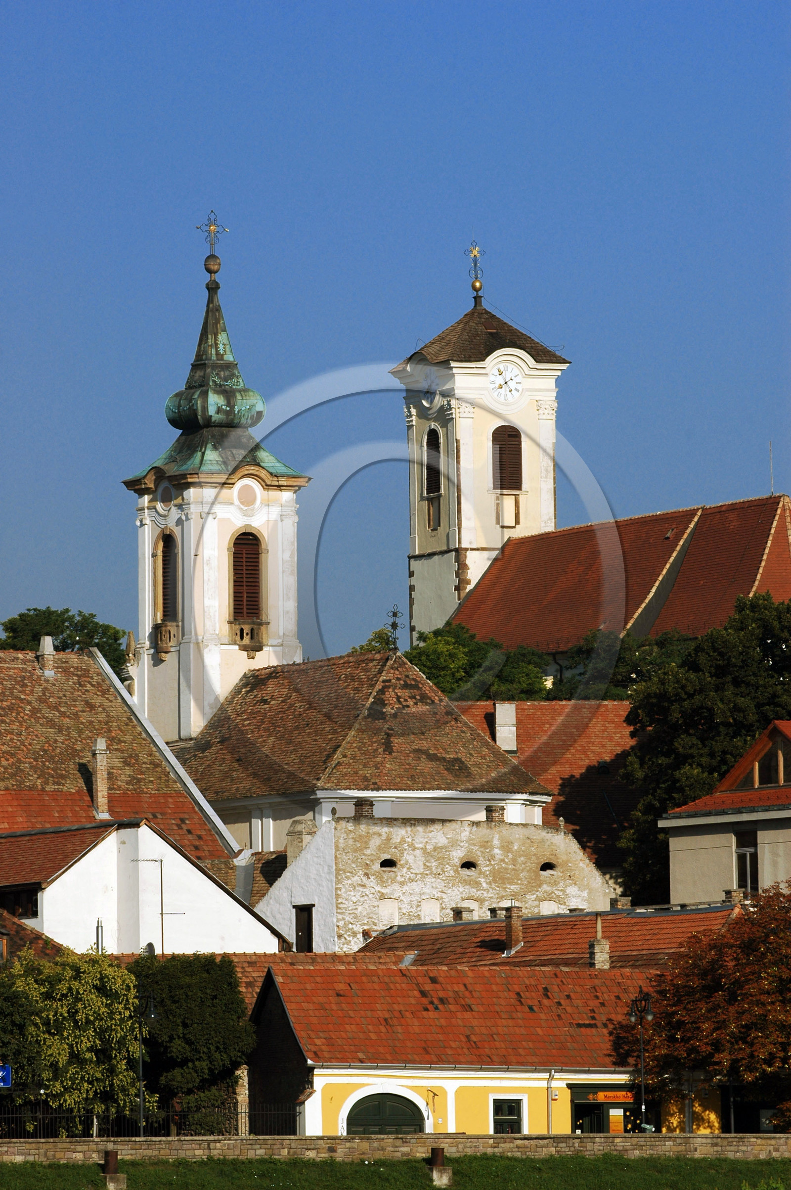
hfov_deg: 4.6
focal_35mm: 300
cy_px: 595
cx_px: 396
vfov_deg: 6.9
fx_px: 9904
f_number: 9
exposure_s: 1/500
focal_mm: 200
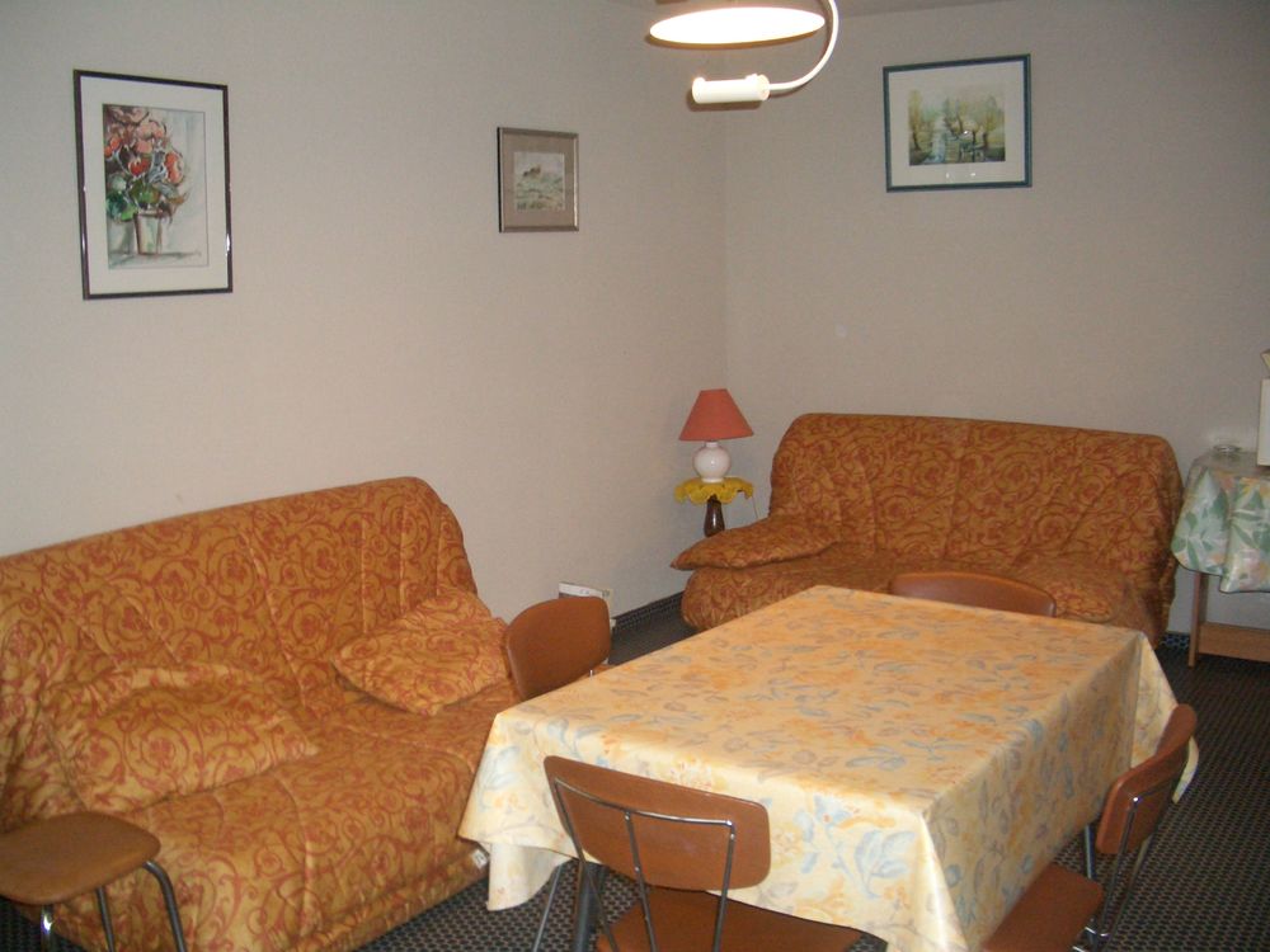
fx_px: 1284
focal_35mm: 35
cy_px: 476
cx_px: 635
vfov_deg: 40.7
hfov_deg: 52.6
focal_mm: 5.8
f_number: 2.6
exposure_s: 1/60
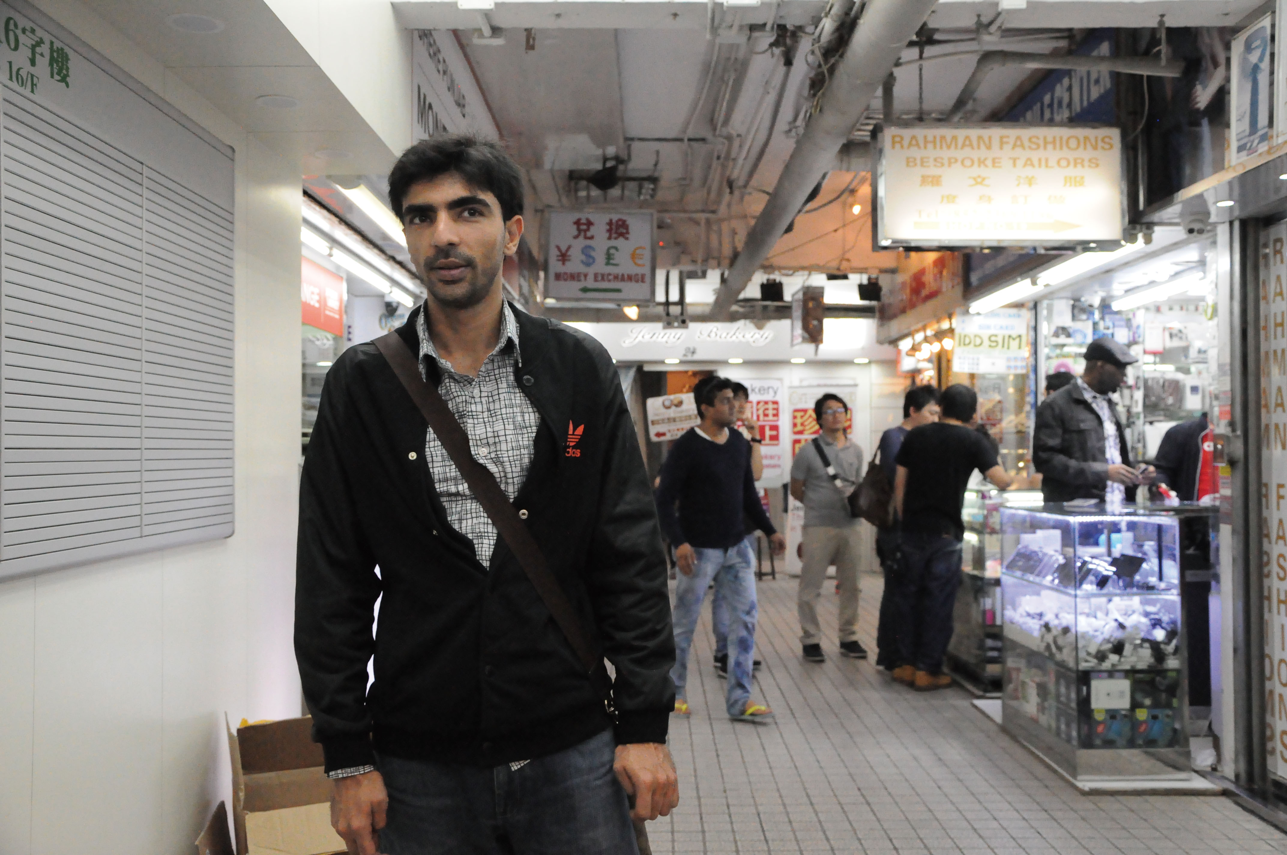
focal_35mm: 36
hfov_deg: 53.2
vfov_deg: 36.8
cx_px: 644
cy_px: 428
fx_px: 1285
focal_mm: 24
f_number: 4
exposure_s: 1/500
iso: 4500
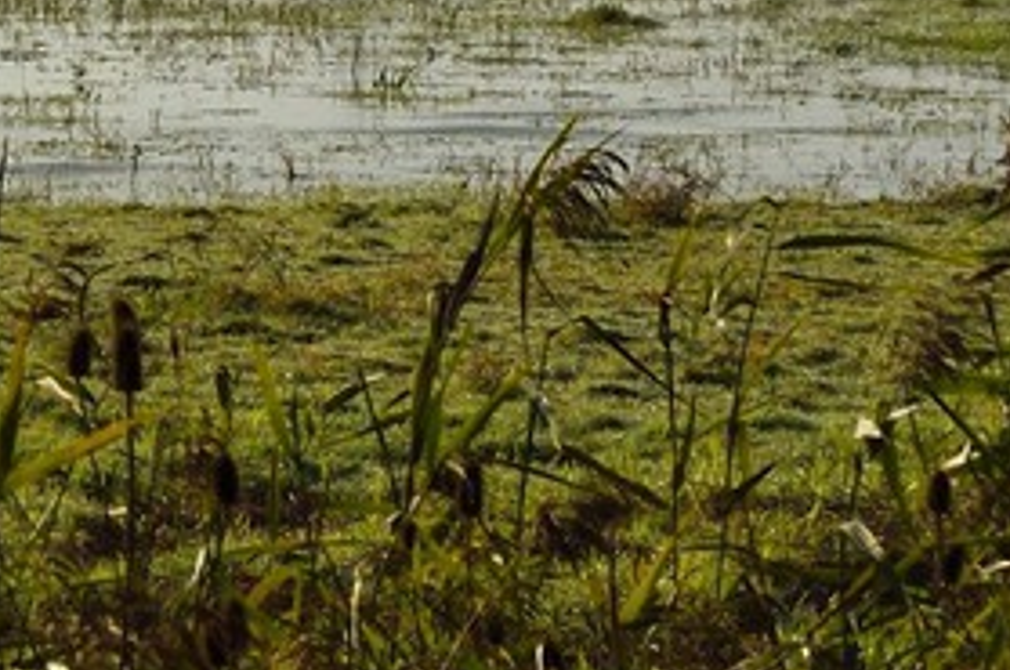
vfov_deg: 1.8
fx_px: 21705
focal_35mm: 775
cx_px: -1748
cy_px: -757
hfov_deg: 2.6
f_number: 14
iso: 200
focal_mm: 135
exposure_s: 1/320
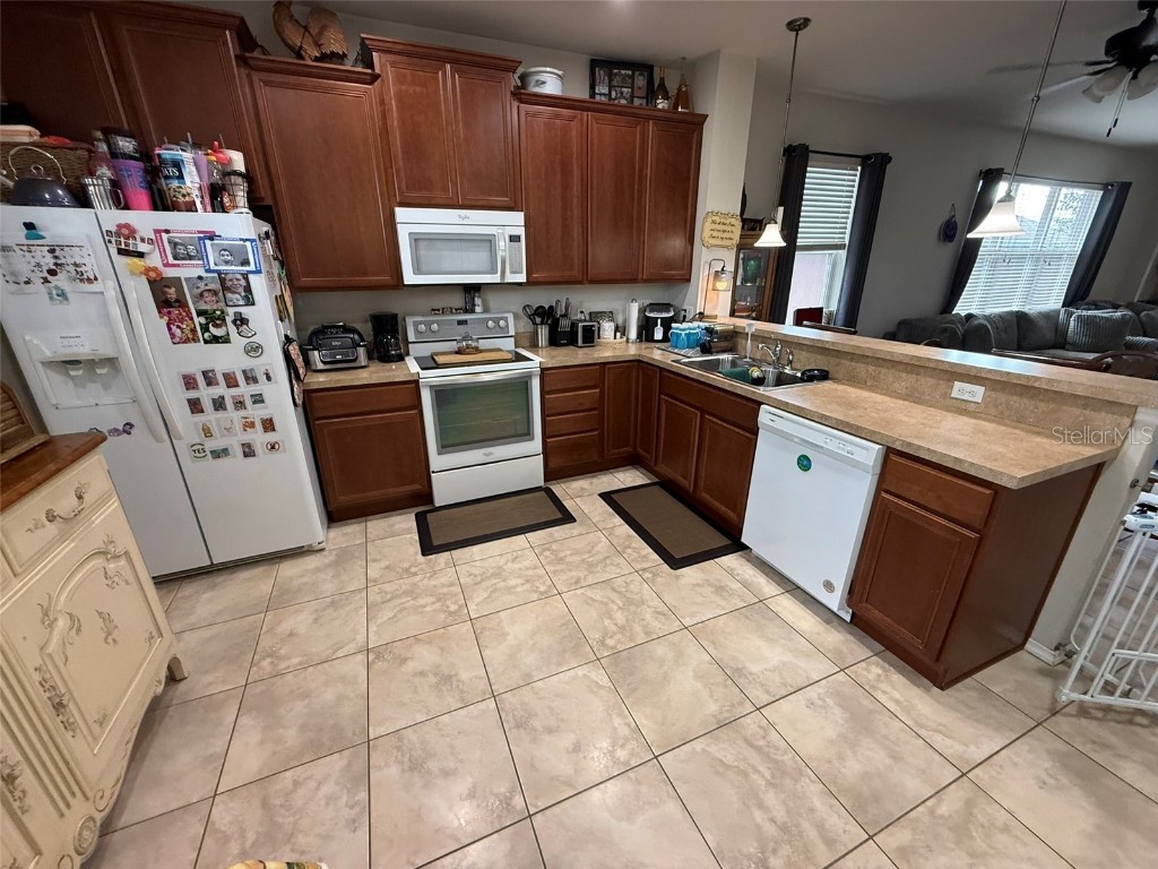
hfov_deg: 102.1
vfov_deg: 85.7
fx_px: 468
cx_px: 579
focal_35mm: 14
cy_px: 434
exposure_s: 1/60
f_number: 2.2
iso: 320
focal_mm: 2.22
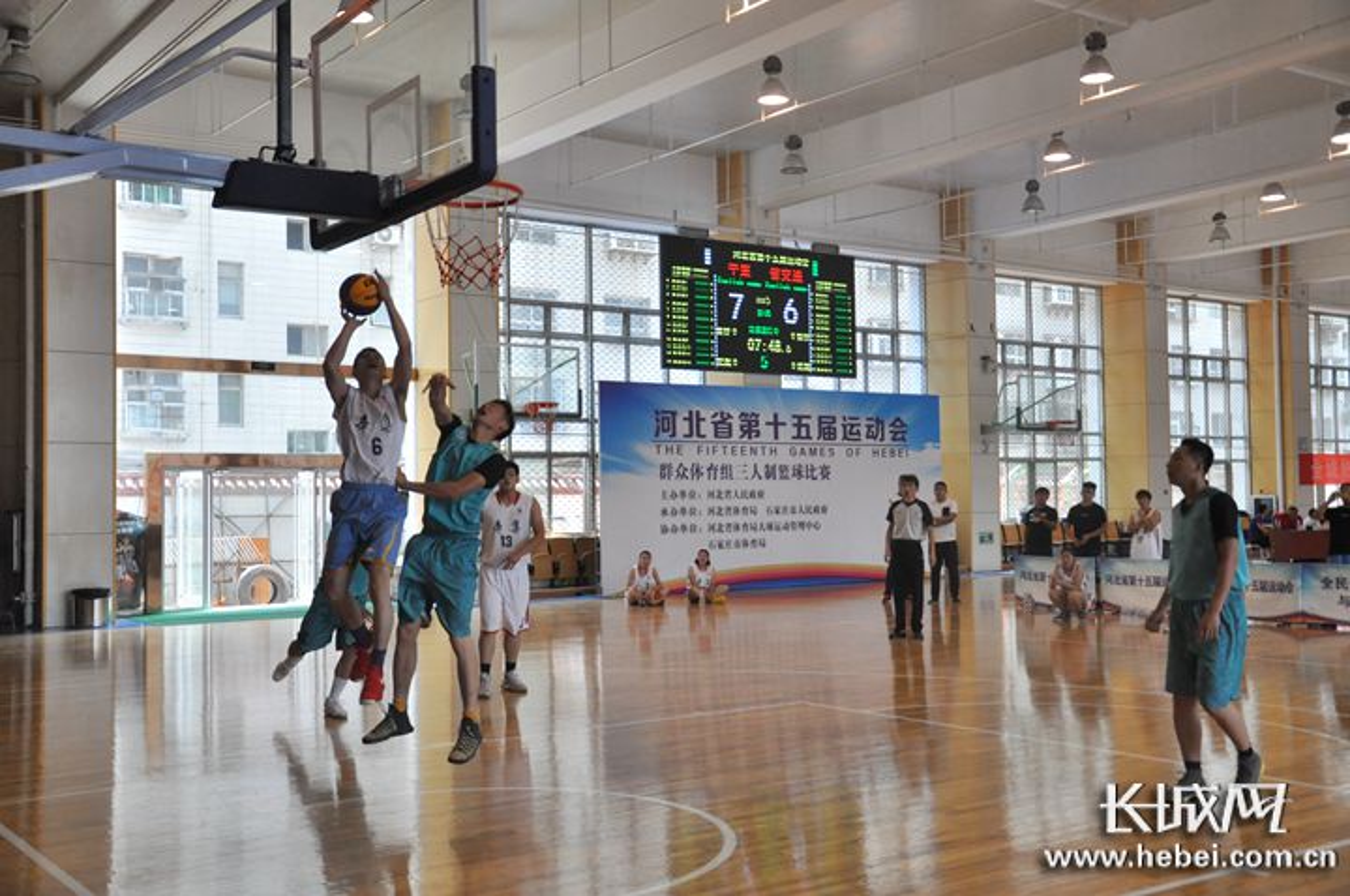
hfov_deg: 51.3
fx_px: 1404
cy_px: 448
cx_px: 675
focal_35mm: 38
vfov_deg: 35.4
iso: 1600
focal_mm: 25
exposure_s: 1/800
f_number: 4
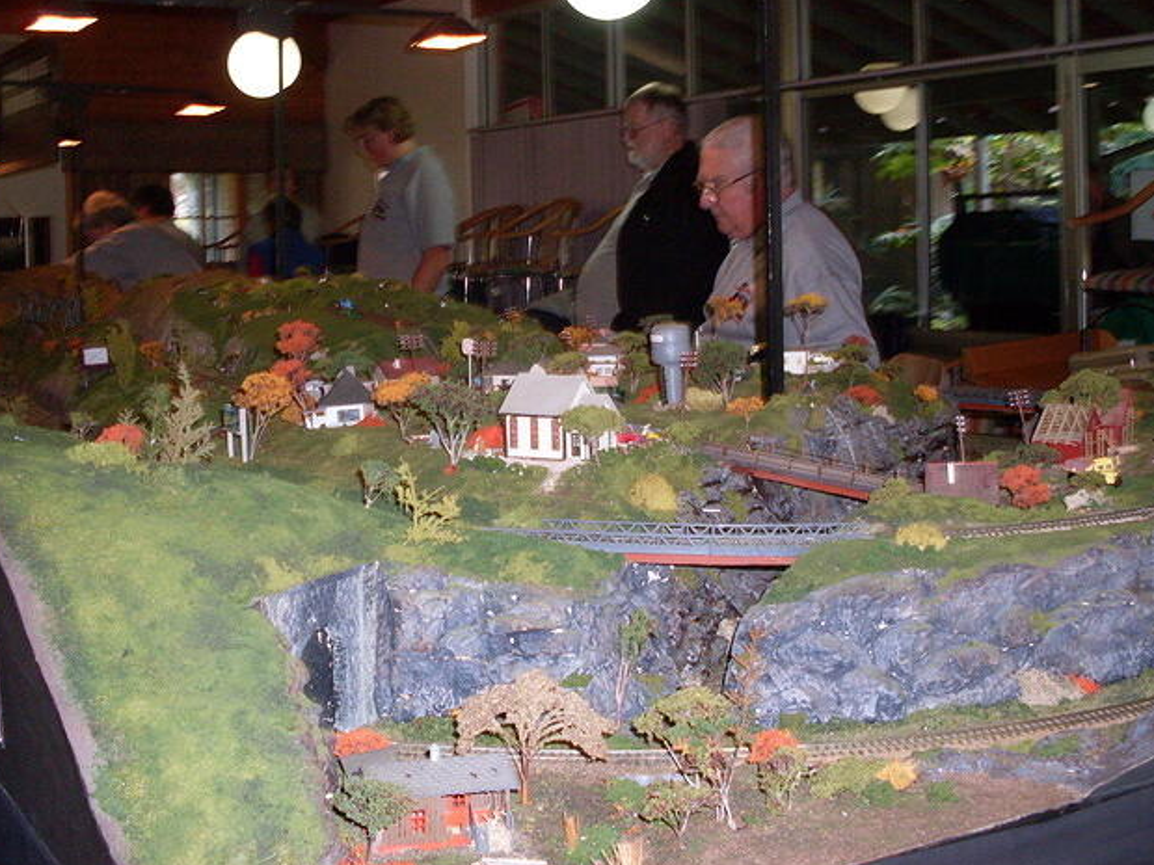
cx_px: 571
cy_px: 314
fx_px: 1634
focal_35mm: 49
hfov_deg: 38.9
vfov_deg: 29.5
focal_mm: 6.3
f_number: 2.8
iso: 120
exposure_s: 1/45
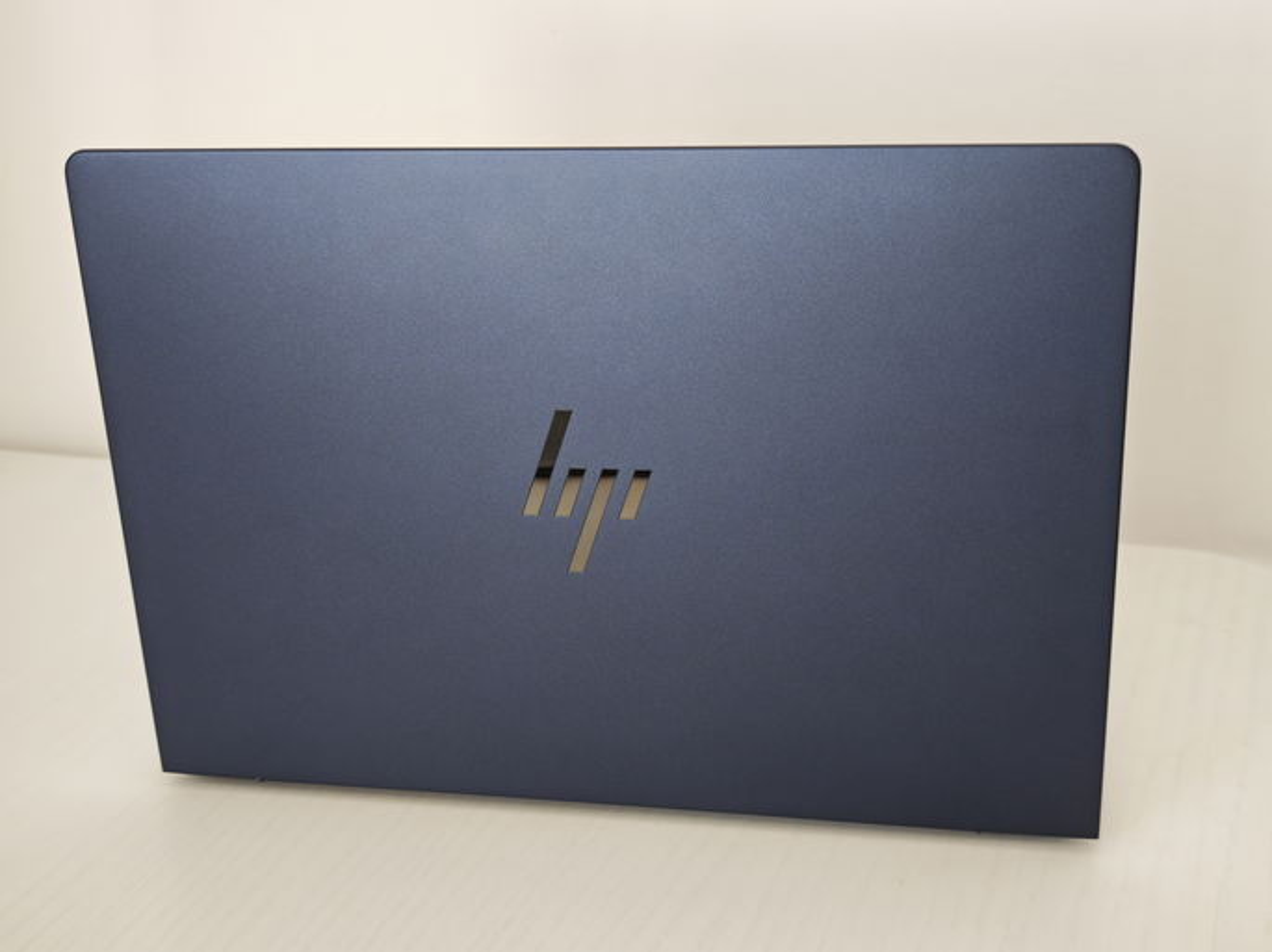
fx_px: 1689
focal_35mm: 46
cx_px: 636
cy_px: 476
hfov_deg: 41.3
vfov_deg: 31.5
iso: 100
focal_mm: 8.72
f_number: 1.63
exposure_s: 1/100
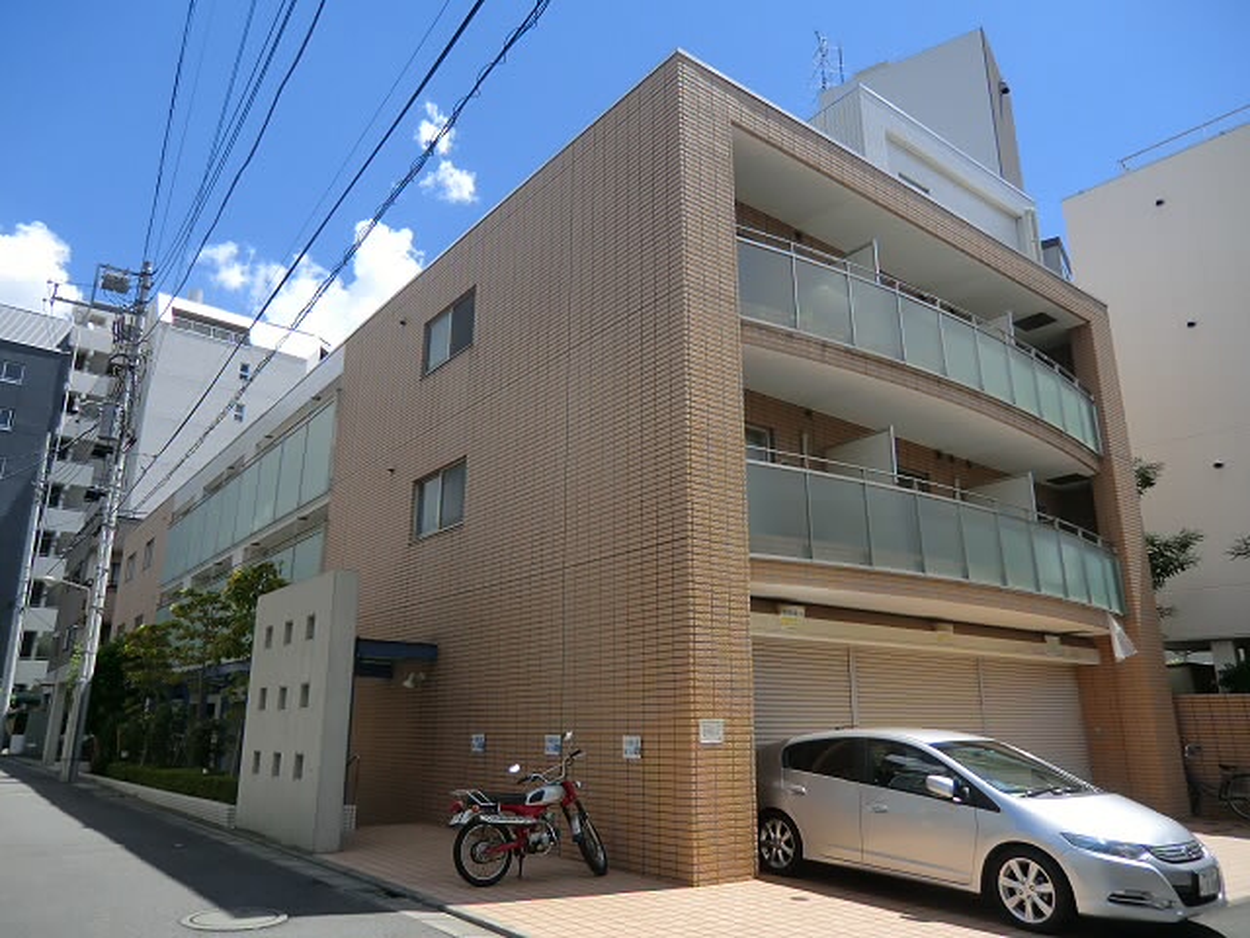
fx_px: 867
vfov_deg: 56.8
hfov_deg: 71.6
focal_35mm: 24
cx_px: 625
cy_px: 469
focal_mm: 4.3
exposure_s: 1/800
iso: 64
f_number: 3.2
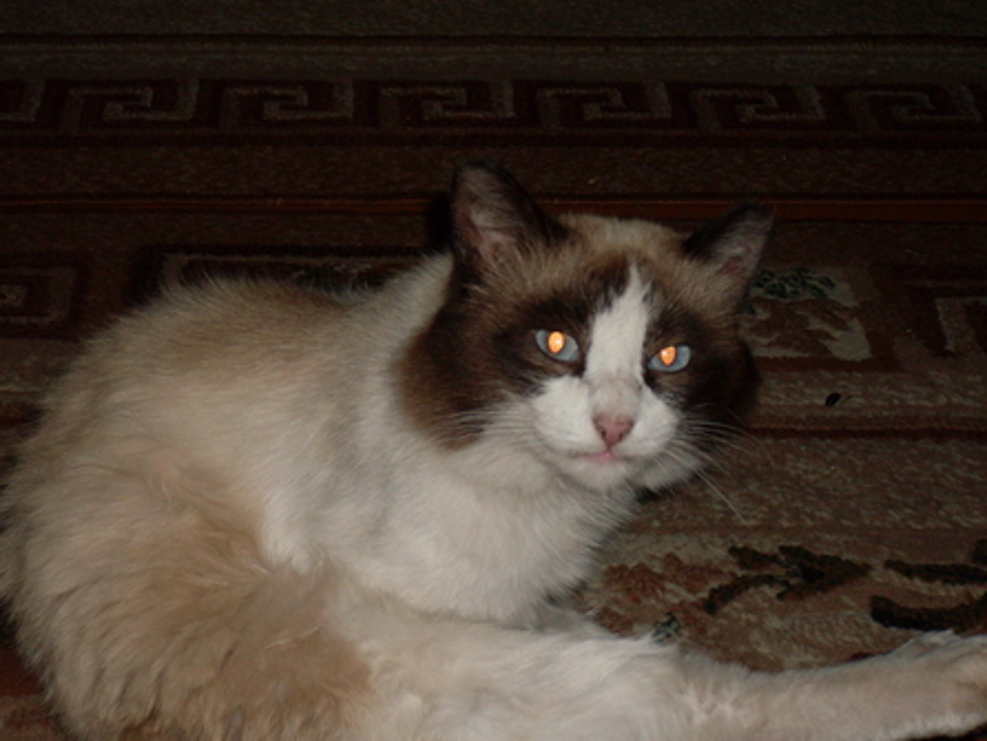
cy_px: 372
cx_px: 494
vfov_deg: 12.9
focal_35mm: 115
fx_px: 3281
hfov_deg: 17.1
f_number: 5.2
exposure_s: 1/60
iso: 100
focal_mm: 18.9
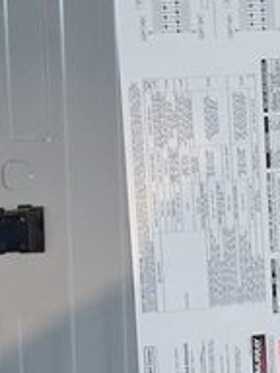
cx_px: 406
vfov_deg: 19.6
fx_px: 1078
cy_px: 142
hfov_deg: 14.0
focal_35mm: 100
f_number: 1.89
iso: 4305
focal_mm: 5.43
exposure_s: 1/15
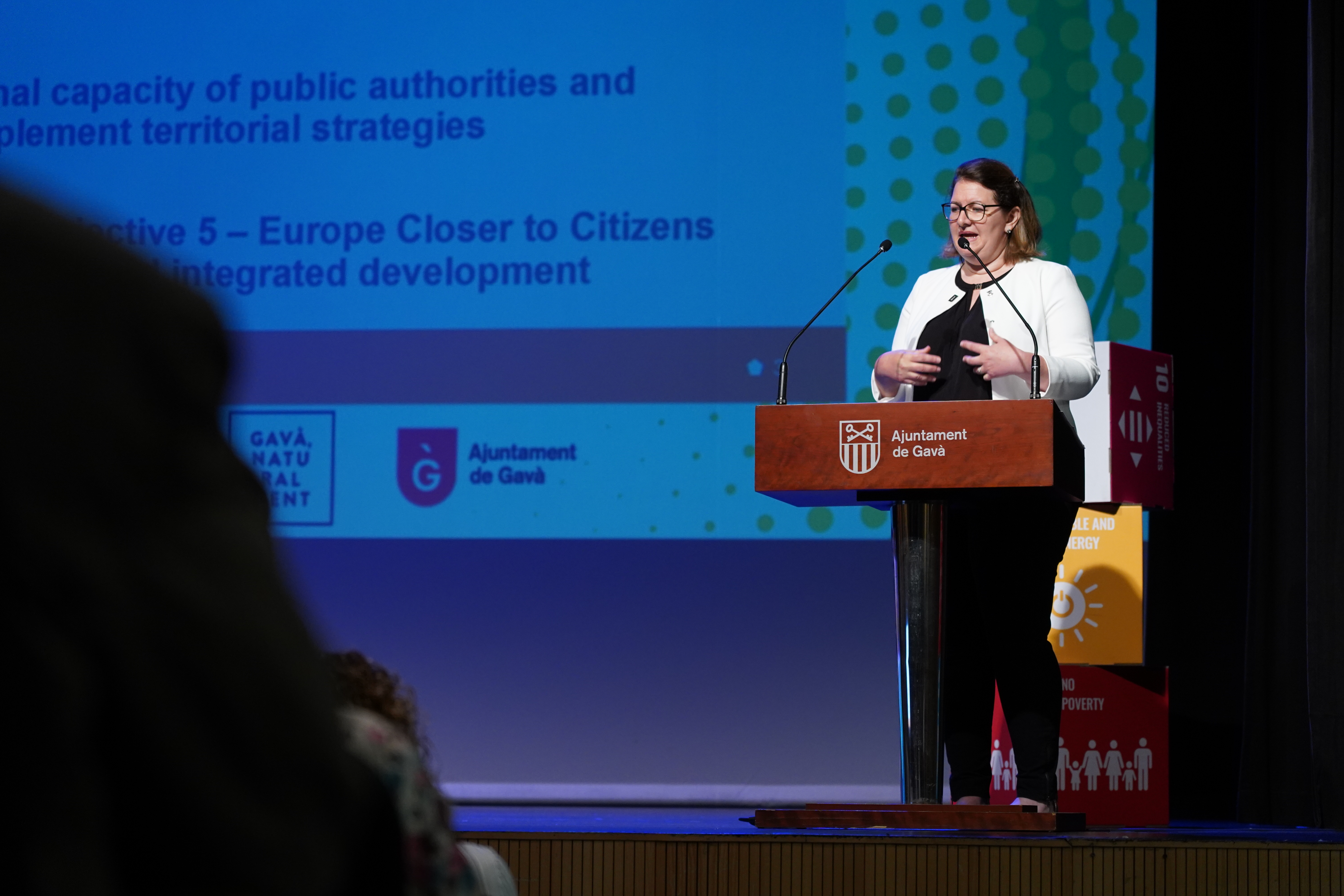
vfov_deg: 13.0
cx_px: 672
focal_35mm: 105
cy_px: 448
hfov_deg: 19.5
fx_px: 3920
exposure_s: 1/125
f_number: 4
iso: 3200
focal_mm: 105
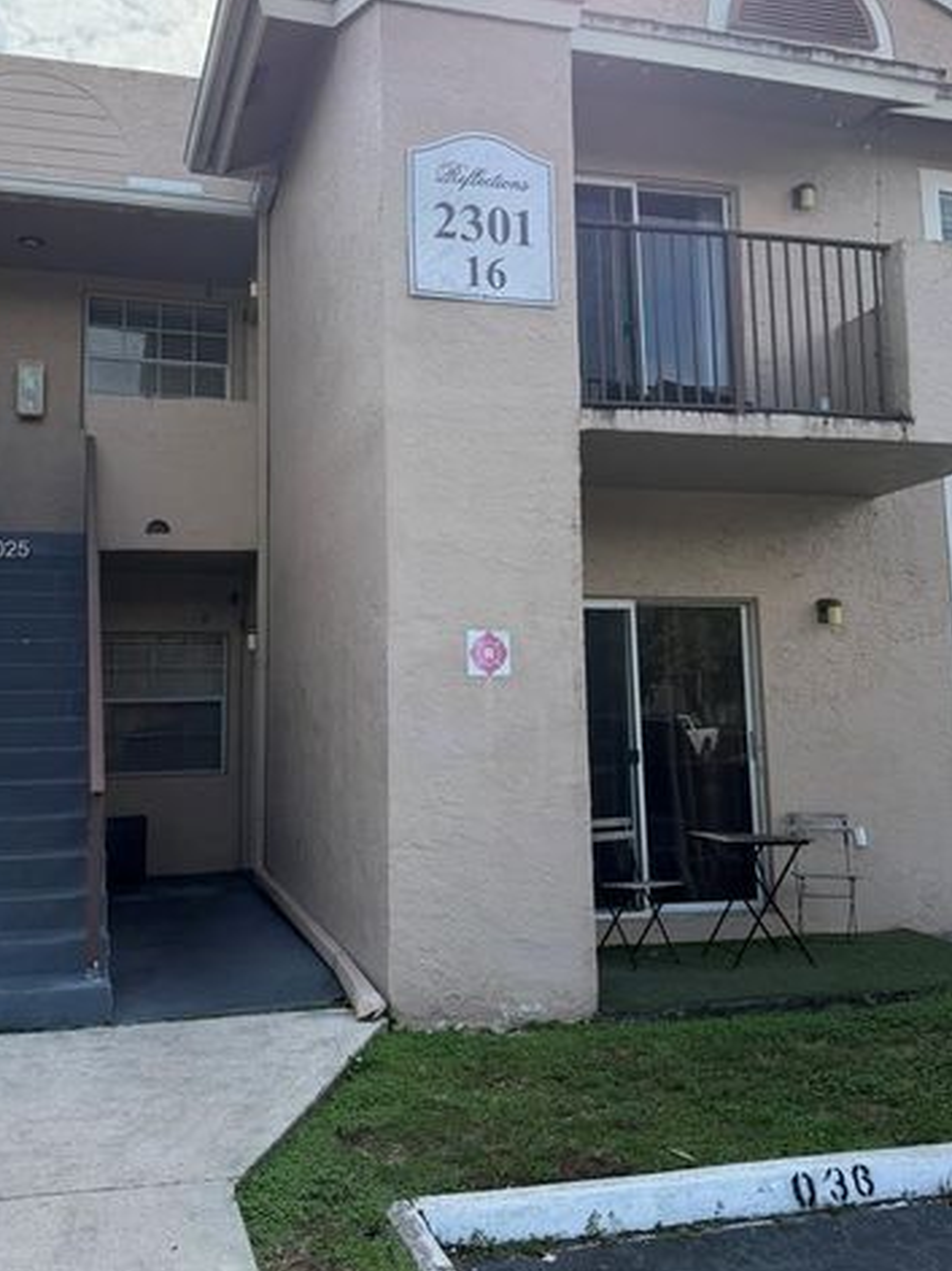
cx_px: 426
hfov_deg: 41.7
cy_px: 552
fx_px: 1247
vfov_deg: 53.8
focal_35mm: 34
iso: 100
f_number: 1.78
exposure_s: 1/2703
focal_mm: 6.76
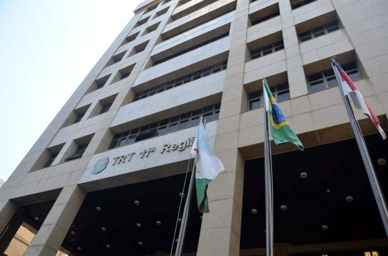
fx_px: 290
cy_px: 128
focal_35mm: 27
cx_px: 194
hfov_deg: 67.5
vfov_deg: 47.7
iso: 400
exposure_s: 1/1250
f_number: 5
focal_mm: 18
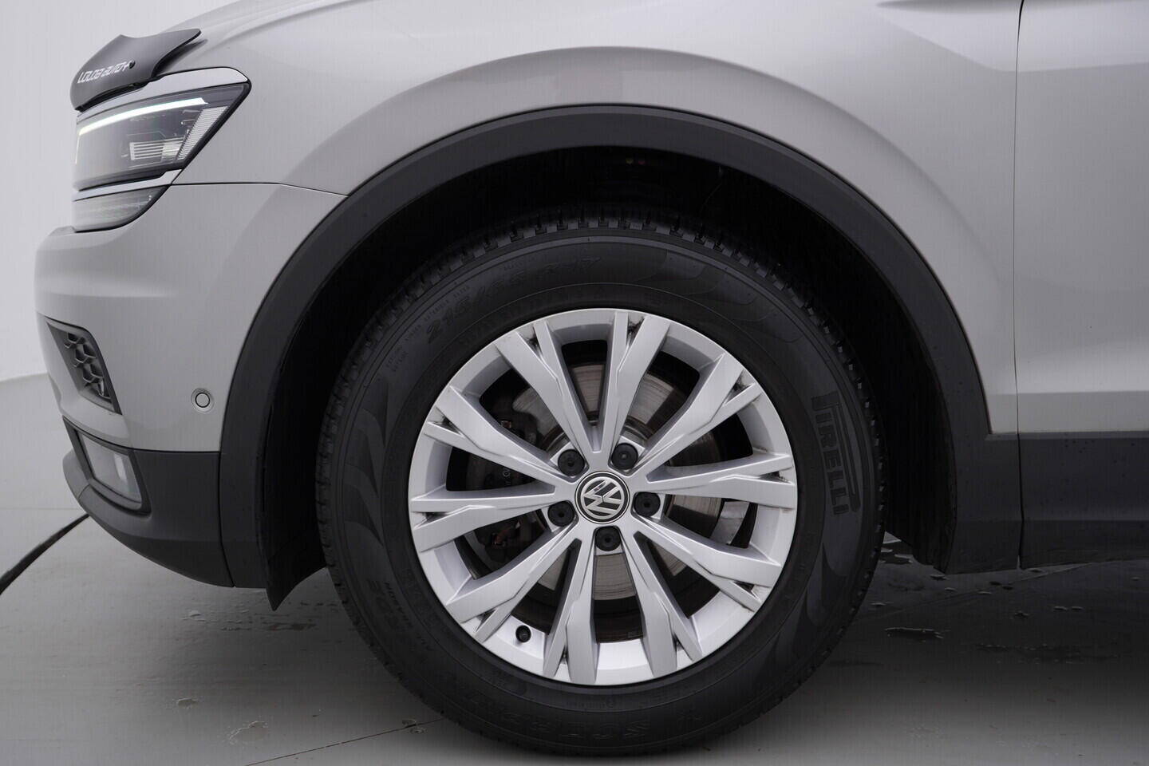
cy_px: 383
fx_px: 1149
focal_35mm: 36
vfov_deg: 36.9
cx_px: 574
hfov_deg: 53.1
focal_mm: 24
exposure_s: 1/80
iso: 125
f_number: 4.5
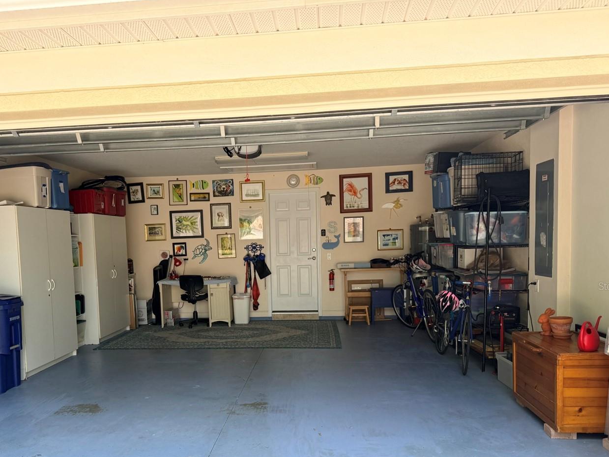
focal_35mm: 31
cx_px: 252
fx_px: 545
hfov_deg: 58.0
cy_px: 286
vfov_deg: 45.1
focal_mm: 6.76
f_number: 1.78
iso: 80
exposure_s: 1/931
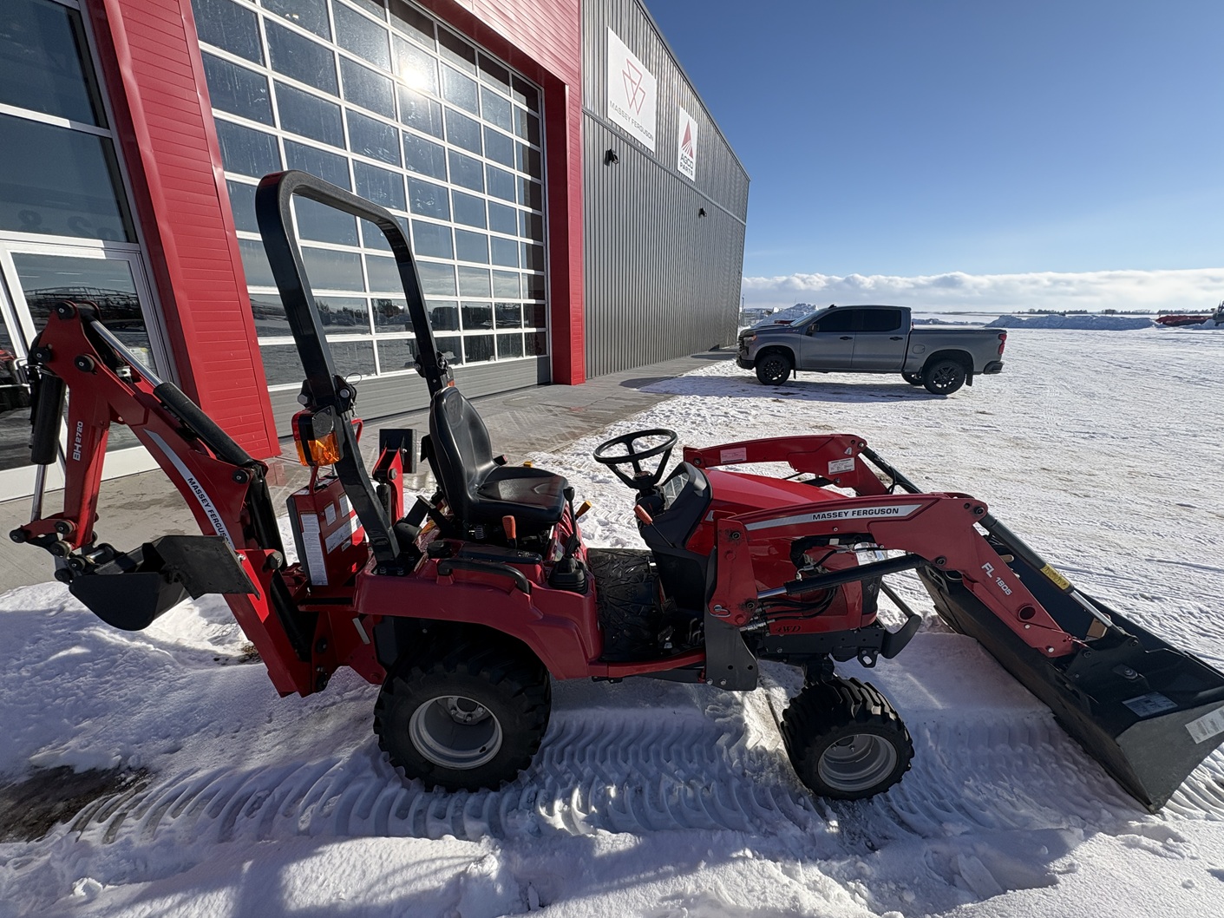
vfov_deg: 85.7
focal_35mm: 14
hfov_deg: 102.1
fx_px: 495
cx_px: 612
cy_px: 459
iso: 50
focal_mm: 2.22
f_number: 2.2
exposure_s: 1/2674
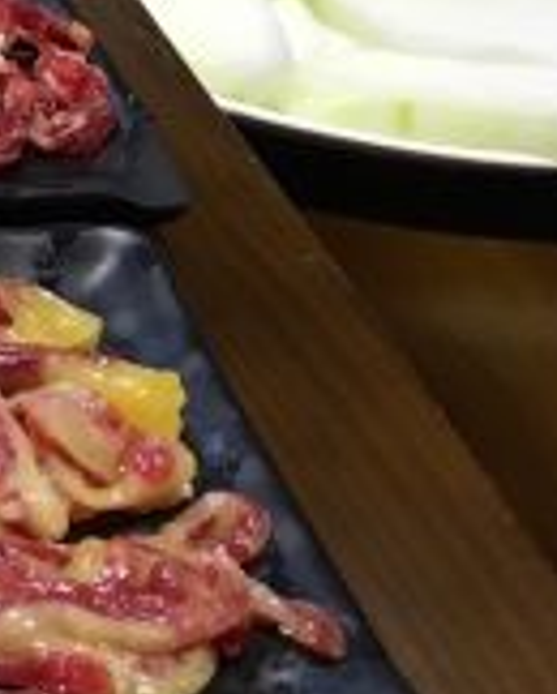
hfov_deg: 10.5
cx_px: -861
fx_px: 2509
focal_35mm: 122
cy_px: 19
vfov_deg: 15.5
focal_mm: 4.15
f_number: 2.2
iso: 80
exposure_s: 1/33
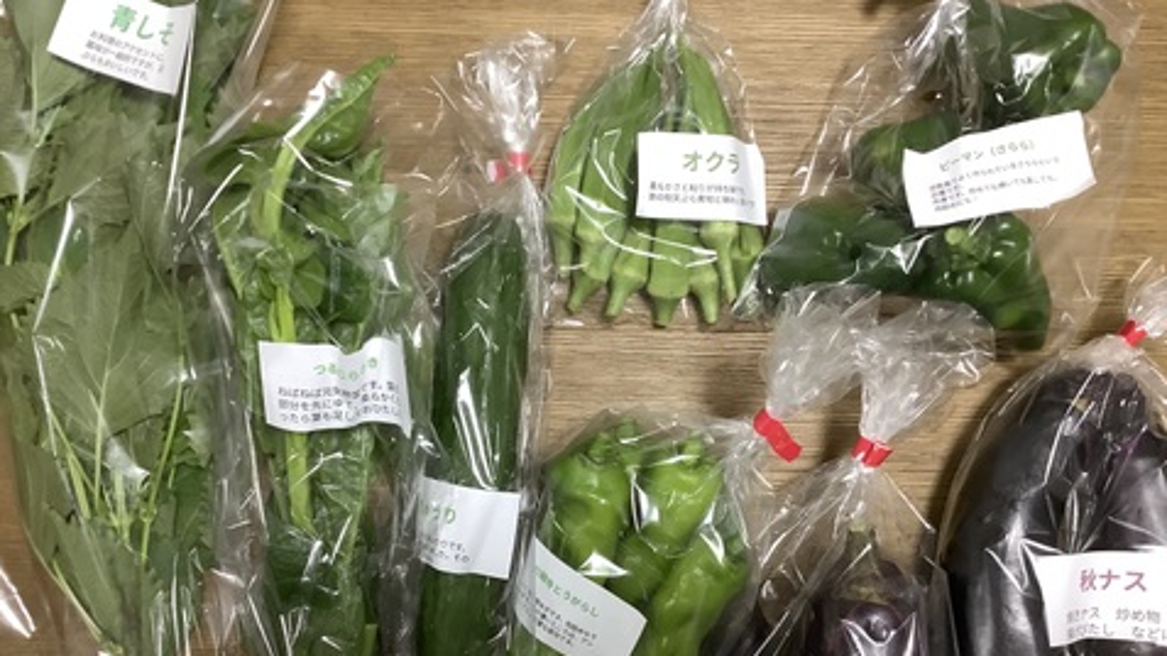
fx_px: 1052
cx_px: 582
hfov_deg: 58.0
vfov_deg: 34.5
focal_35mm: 34
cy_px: 399
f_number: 2.4
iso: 200
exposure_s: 1/60
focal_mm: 3.3
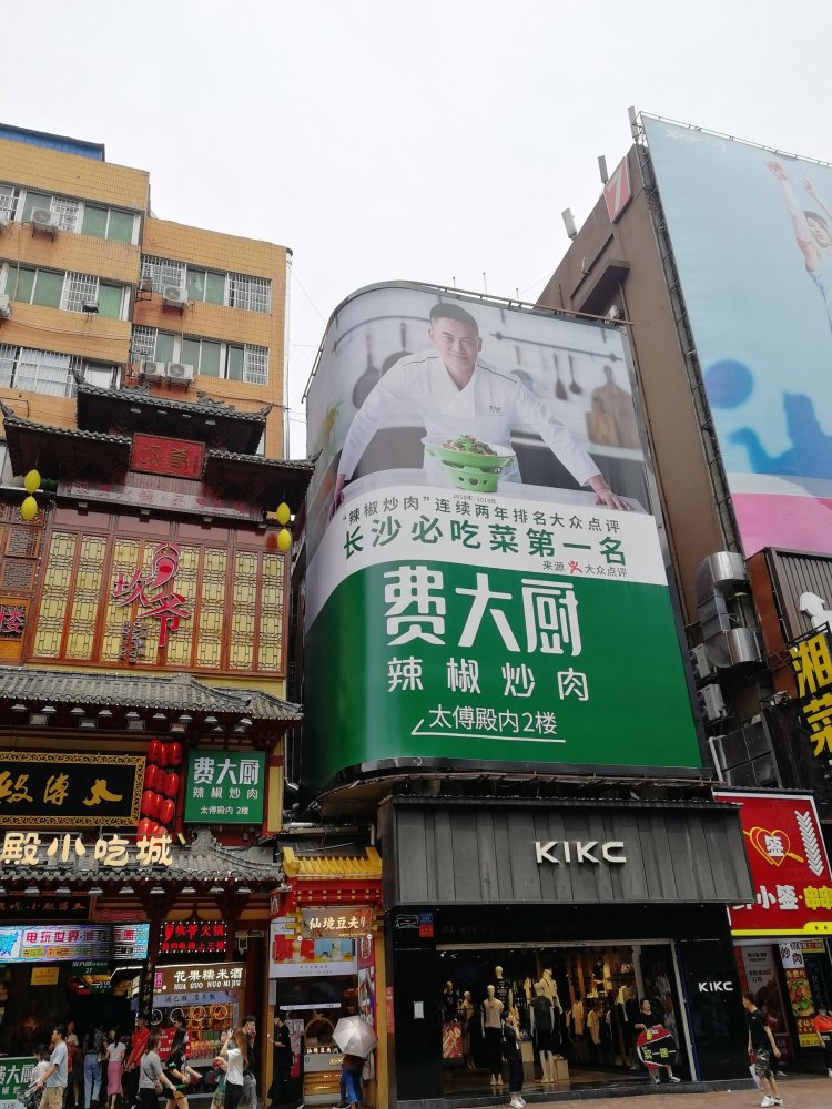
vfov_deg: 65.3
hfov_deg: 51.4
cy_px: 554
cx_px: 416
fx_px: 865
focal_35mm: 27
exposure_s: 1/769
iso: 50
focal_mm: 3.95
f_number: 2.2
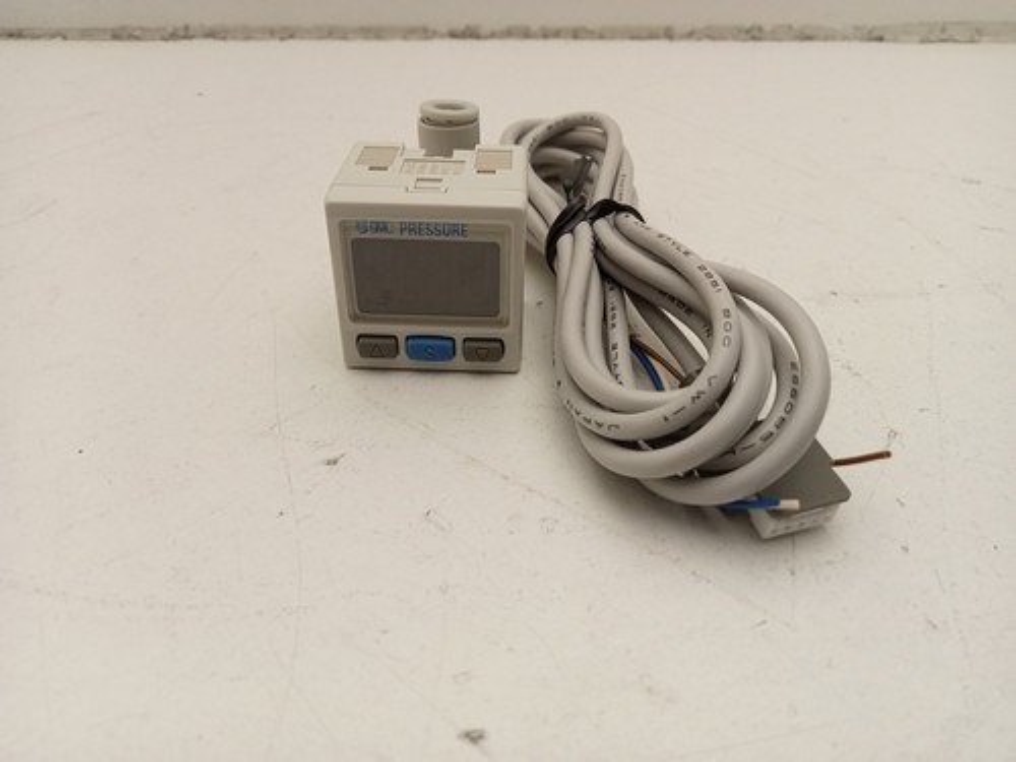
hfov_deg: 63.4
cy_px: 381
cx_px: 508
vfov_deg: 49.7
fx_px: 822
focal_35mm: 28
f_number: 2.2
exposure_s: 1/177
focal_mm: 3.46
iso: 106
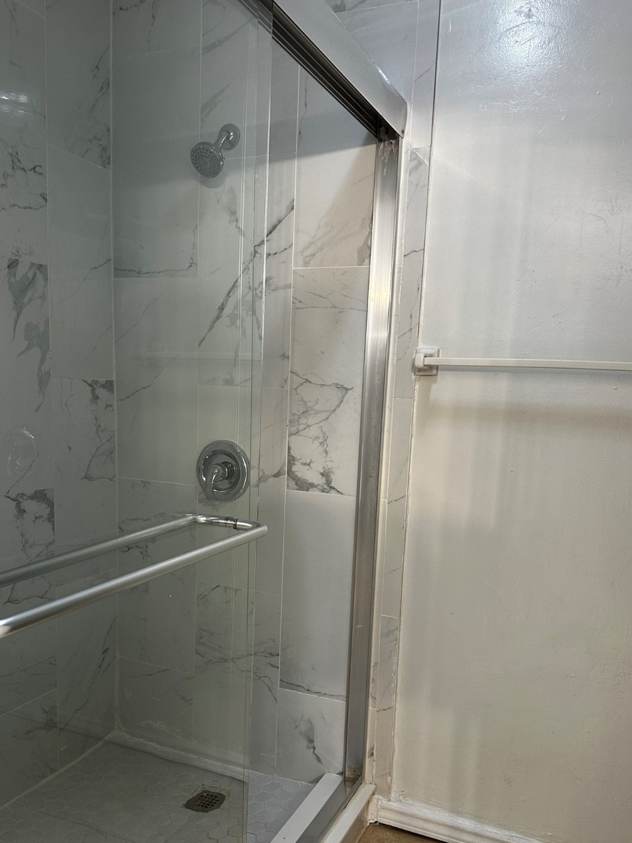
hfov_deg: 48.2
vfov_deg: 61.1
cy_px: 505
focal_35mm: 29
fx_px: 706
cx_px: 305
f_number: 1.78
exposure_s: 1/60
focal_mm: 6.86
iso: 160
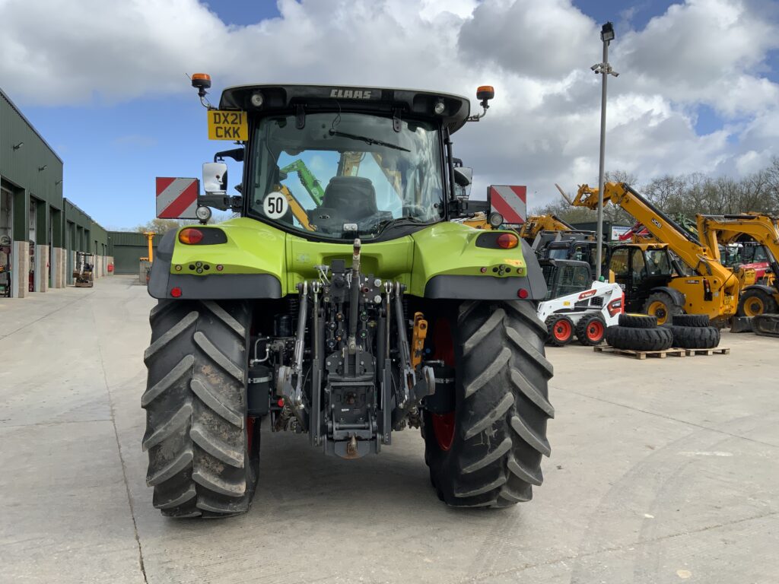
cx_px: 390
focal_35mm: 29
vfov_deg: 48.2
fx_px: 653
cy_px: 292
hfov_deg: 61.7
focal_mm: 3
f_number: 1.8
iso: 16
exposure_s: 1/1377
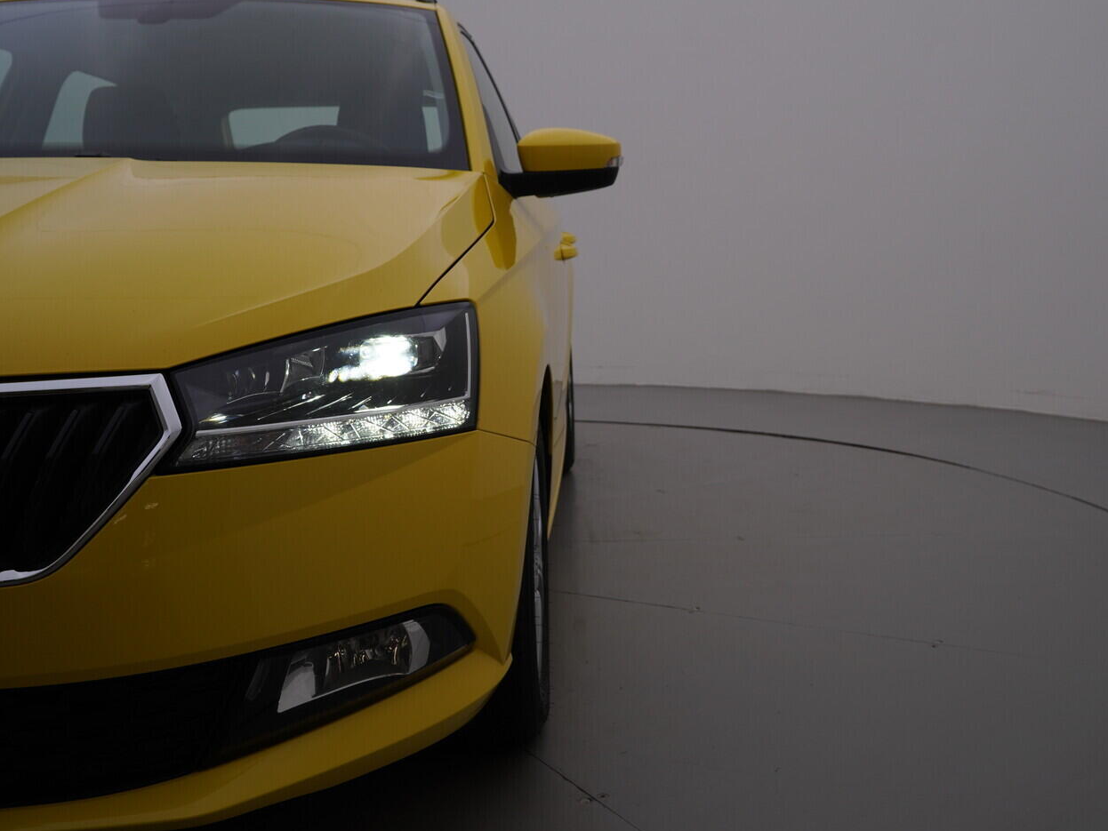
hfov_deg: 46.6
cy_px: 417
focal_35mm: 40
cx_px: 639
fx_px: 1281
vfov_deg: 36.0
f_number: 5.6
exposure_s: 1/160
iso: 125
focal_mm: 24
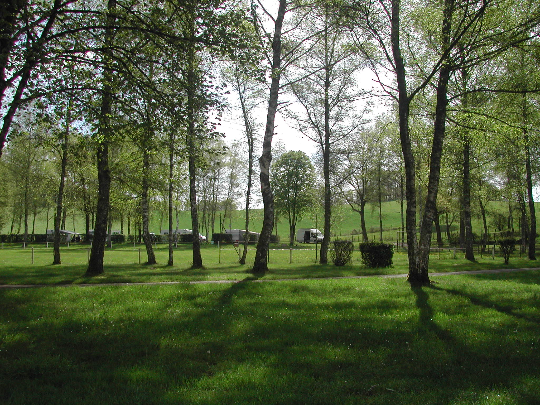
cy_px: 202
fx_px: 593
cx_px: 270
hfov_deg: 49.0
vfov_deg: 37.7
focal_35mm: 38
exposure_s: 1/178
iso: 100
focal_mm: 8
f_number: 7.6
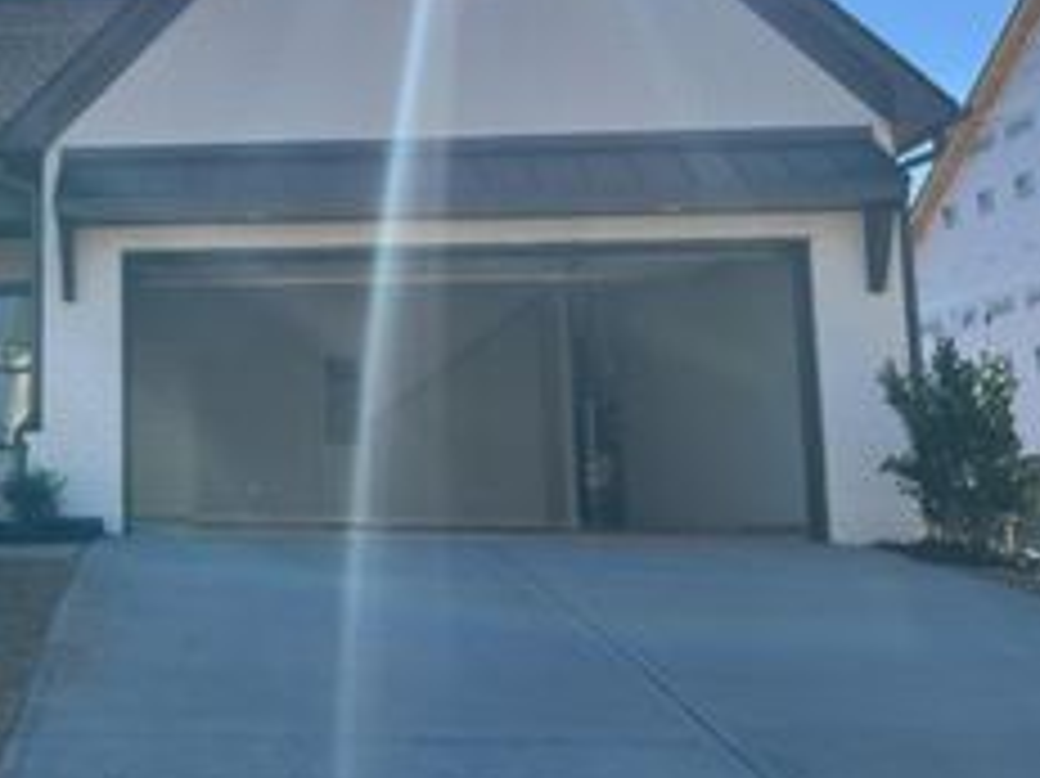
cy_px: 281
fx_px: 1561
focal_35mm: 52
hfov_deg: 33.3
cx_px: -32
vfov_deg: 27.9
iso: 80
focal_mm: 6.86
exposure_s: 1/4367
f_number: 1.78
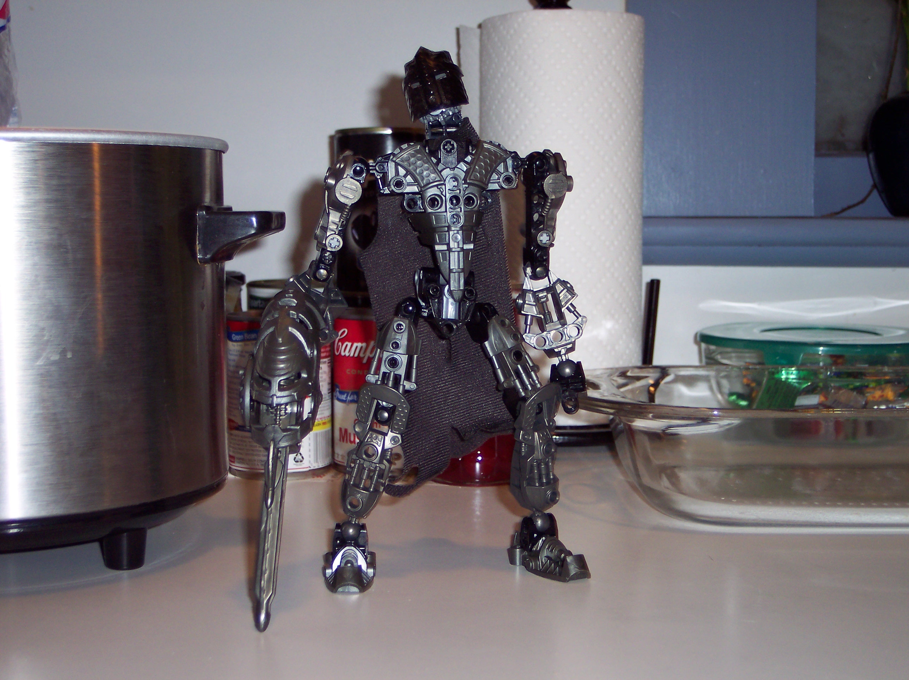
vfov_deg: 28.5
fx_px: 1338
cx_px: 454
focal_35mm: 51
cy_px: 340
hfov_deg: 37.5
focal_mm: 10.7
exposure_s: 1/30
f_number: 3.4
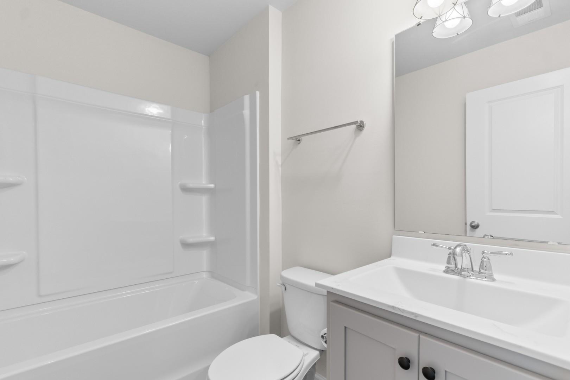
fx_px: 237
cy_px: 190
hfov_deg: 100.4
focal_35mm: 15
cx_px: 285
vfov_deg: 77.3
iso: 100
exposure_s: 1/5
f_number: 4.5
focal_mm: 10
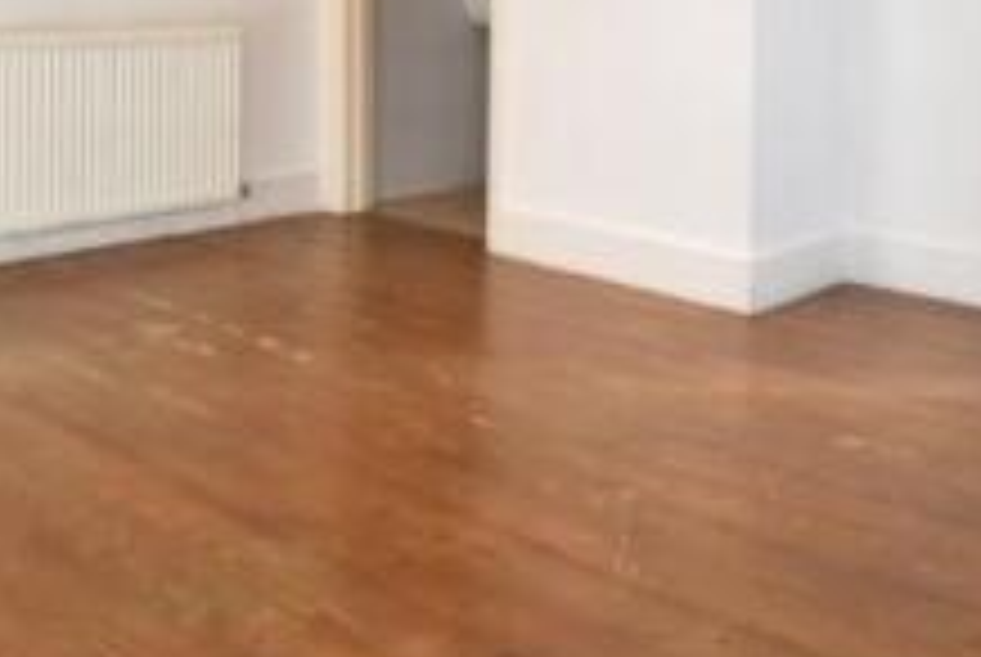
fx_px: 1228
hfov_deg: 43.3
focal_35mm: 45
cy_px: -29
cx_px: 601
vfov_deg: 27.8
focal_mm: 10
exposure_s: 1/250
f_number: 4
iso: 800
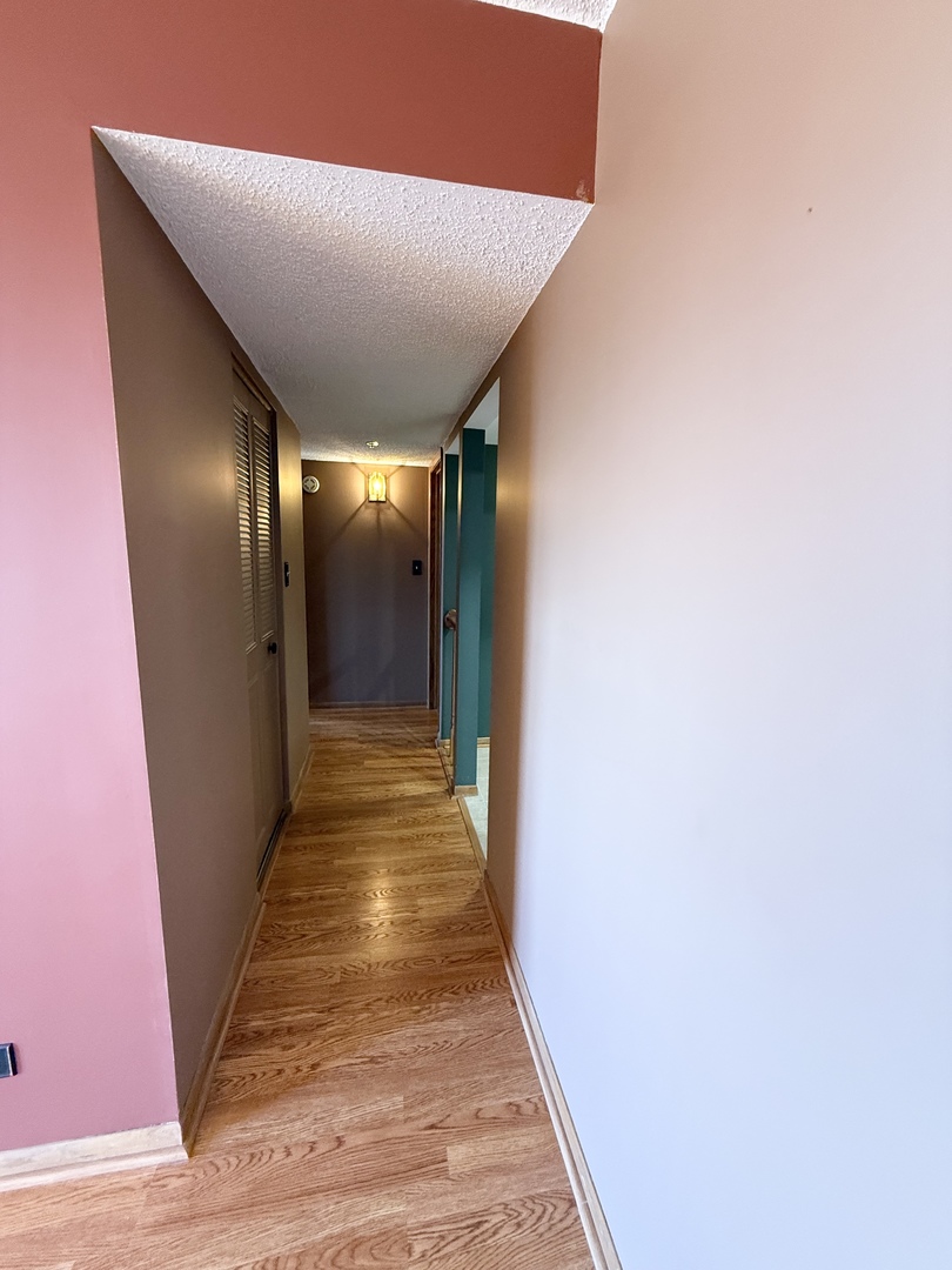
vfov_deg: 102.1
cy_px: 635
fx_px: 513
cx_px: 476
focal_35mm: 14
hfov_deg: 85.7
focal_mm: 2.22
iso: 400
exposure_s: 1/60
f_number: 2.2
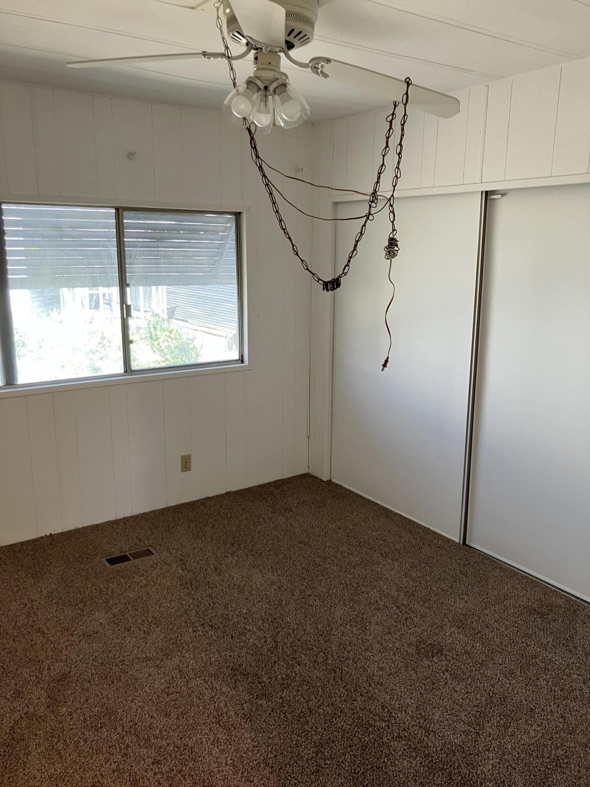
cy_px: 394
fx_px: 636
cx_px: 295
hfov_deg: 49.7
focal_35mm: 28
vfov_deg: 63.4
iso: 100
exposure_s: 1/60
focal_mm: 3.99
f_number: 1.8
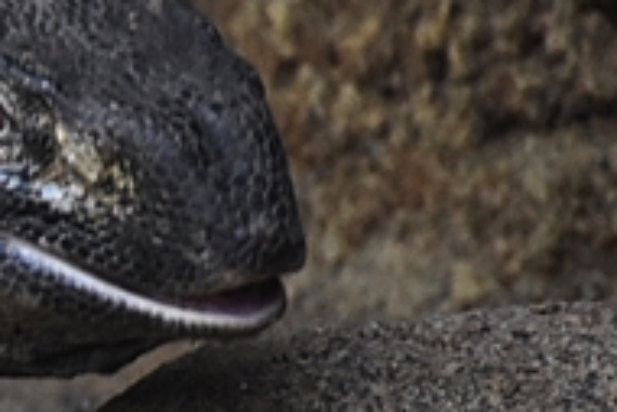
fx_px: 19433
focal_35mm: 1133
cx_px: -812
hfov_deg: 1.8
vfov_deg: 1.2
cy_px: 219
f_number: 5.6
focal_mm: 140
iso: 1600
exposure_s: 1/125
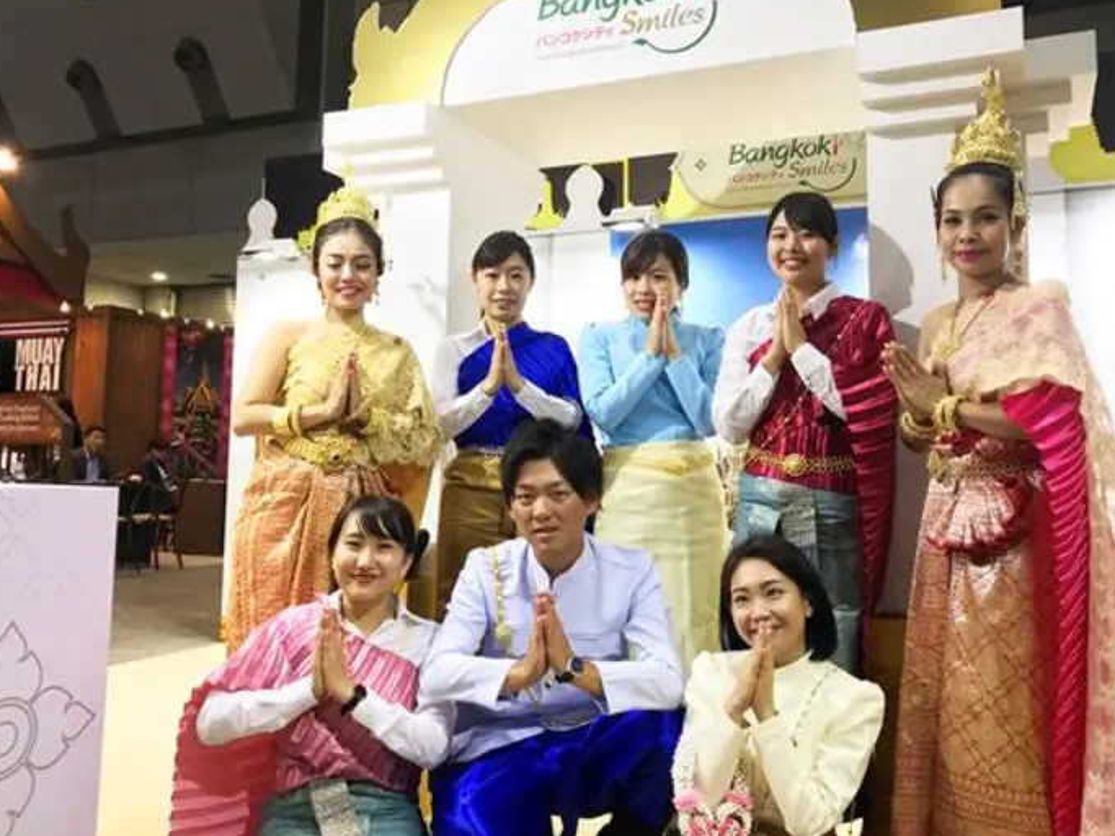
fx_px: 1031
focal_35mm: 32
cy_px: 381
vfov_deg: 44.1
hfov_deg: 56.8
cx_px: 534
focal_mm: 3.99
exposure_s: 1/100
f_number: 1.8
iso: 40
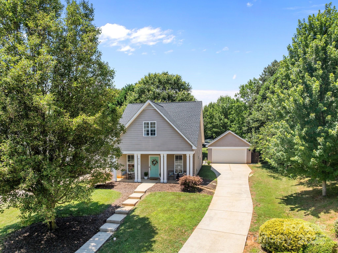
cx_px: 169
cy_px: 126
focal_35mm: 24
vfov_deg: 56.8
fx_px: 234
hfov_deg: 71.6
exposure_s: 1/1600
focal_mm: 12.29
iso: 140
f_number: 2.8
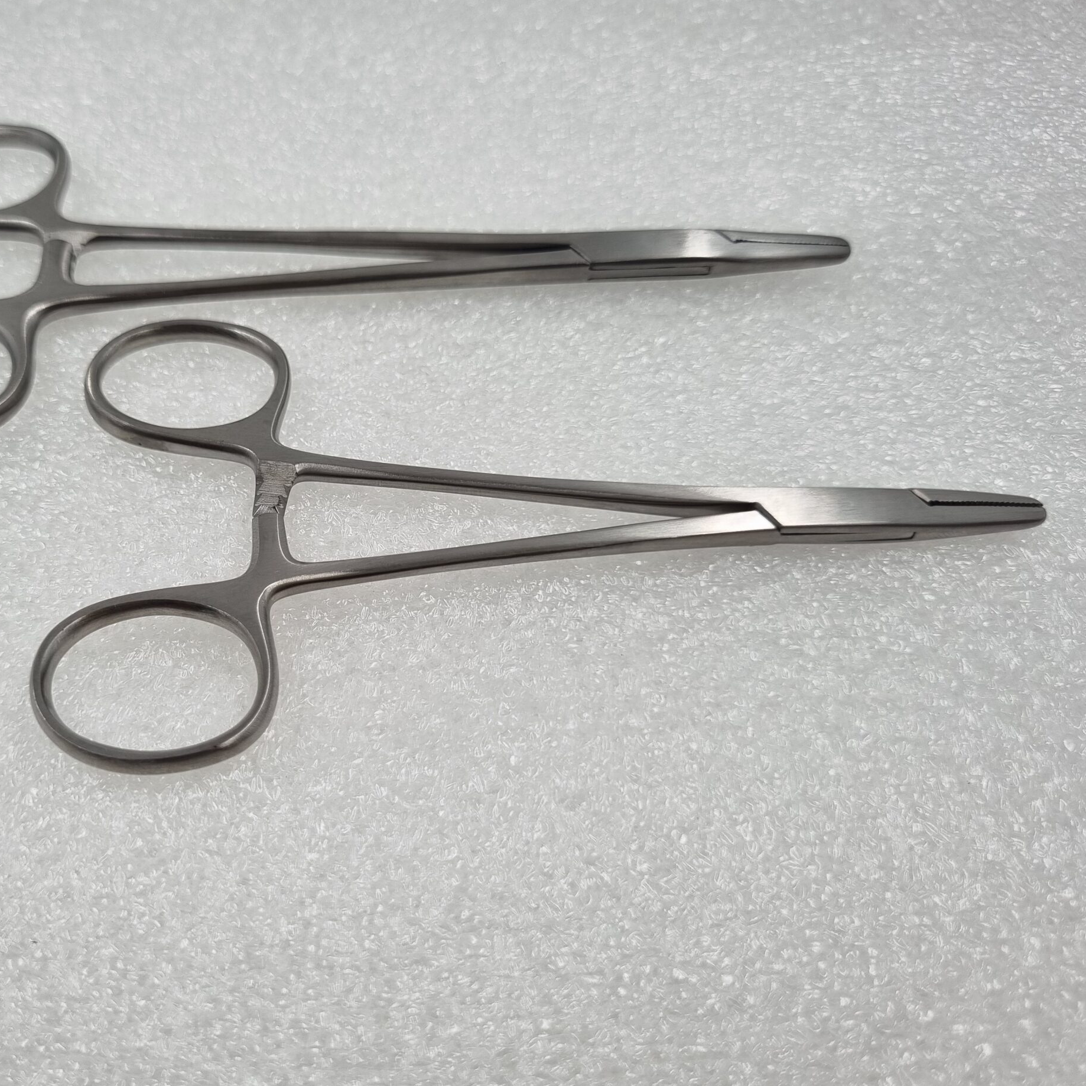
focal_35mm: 32
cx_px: 342
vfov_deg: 51.1
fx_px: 1136
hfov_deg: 50.0
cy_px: 561
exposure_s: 1/700
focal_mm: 5.4
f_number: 1.8
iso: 50
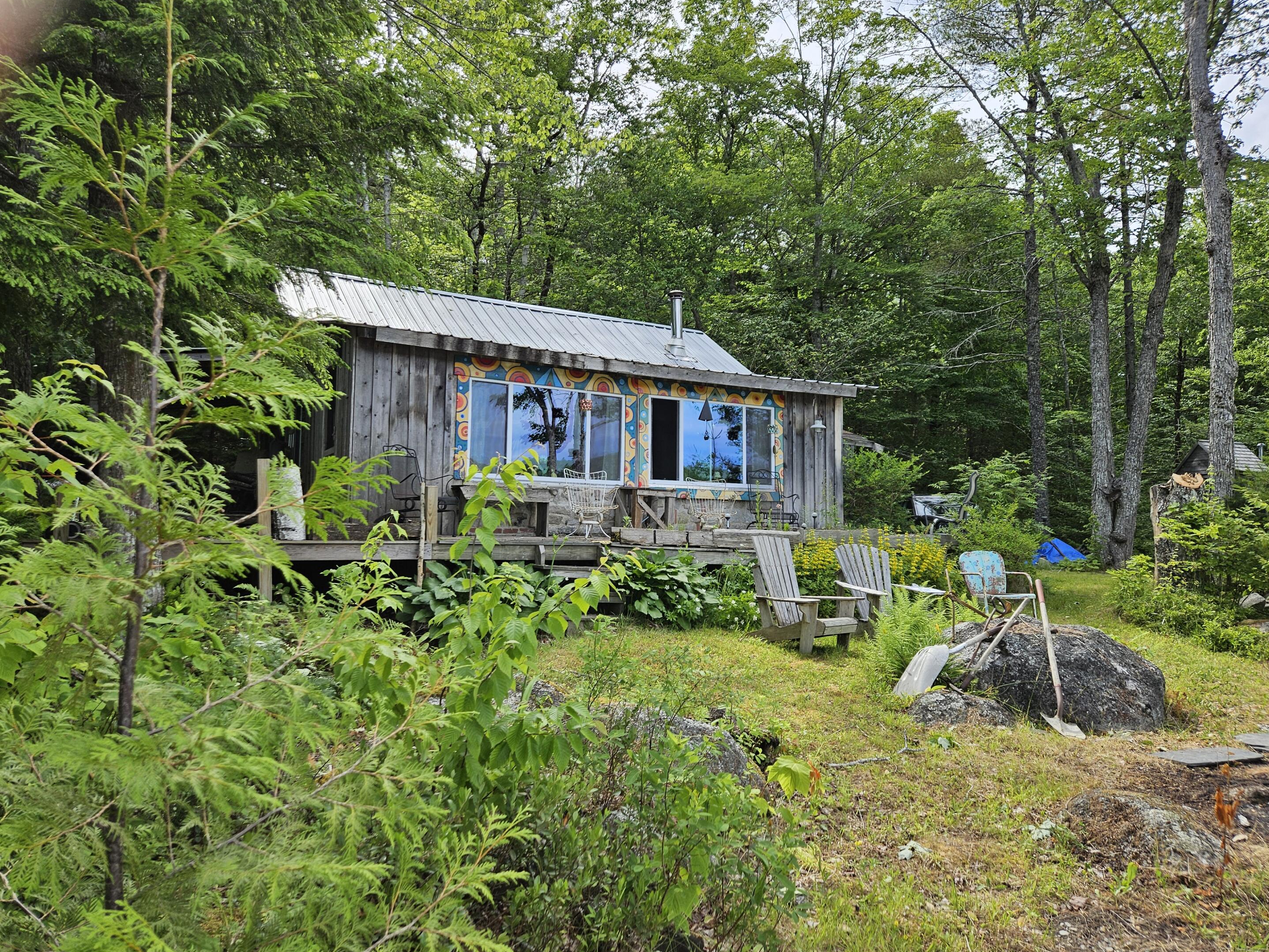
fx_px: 880
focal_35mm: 24
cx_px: 655
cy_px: 469
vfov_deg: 56.8
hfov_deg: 71.6
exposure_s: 1/799
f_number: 1.8
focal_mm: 5.4
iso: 25
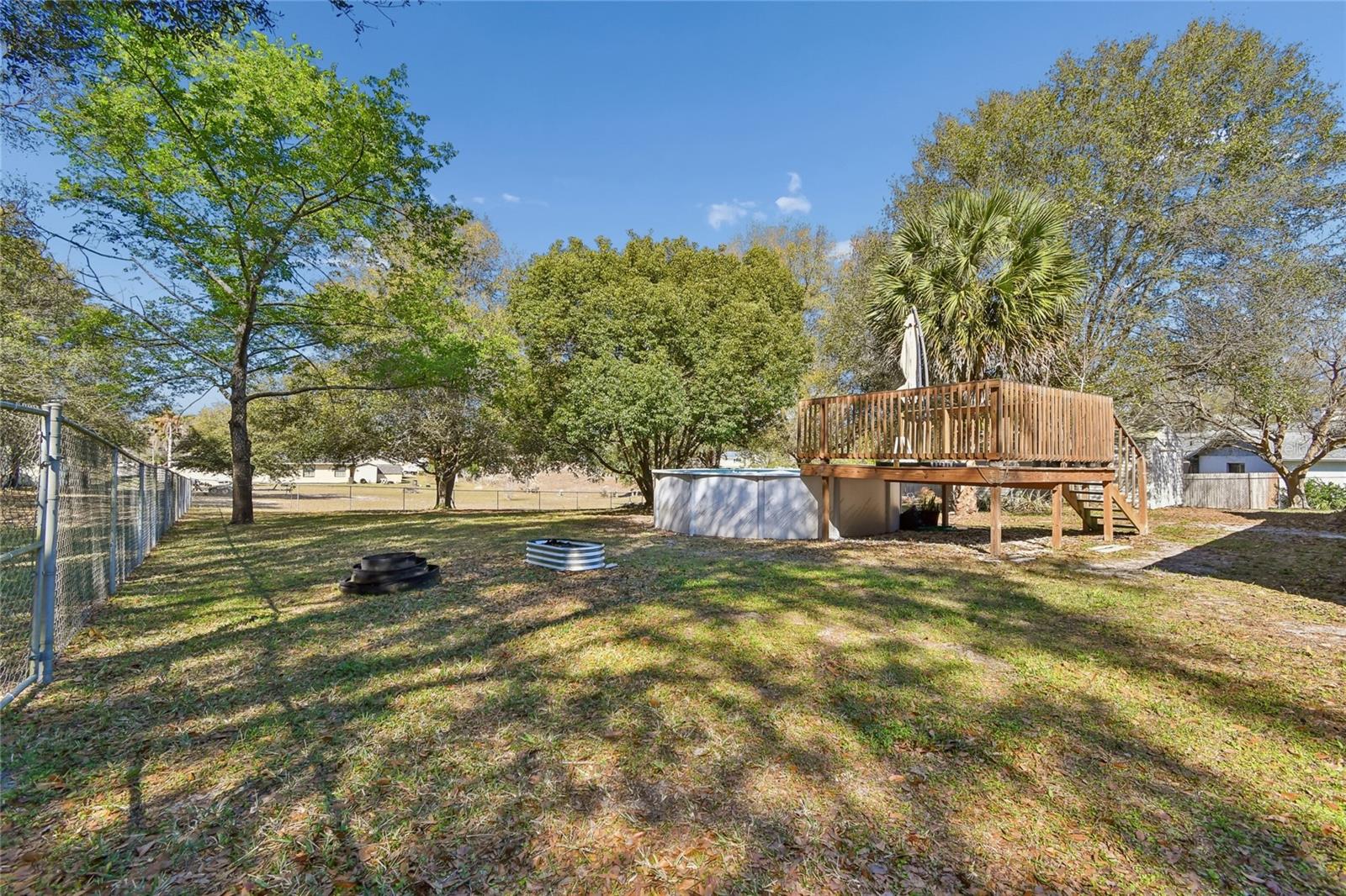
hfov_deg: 100.4
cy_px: 448
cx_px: 673
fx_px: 561
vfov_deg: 77.3
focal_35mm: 15
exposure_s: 1/125
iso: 100
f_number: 7.1
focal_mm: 10
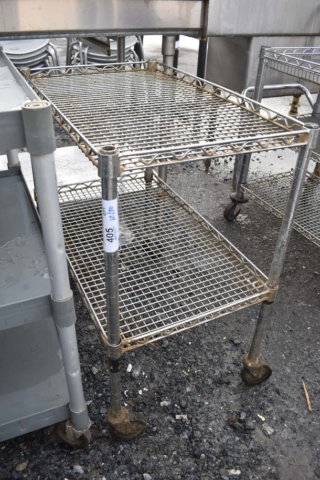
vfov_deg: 61.9
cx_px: 160
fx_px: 399
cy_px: 240
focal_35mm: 30
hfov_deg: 43.7
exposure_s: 1/125
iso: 320
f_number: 5.6
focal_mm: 20
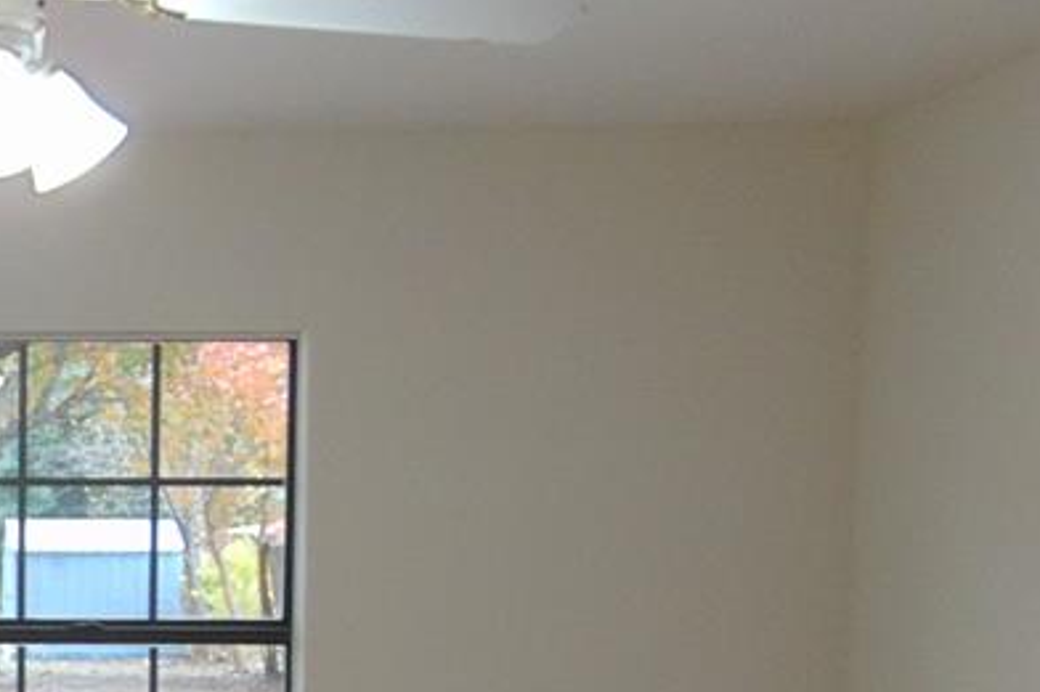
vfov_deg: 19.3
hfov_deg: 26.5
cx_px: -191
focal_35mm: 68
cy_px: 716
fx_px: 1964
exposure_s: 1/30
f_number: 3
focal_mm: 4.5
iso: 100
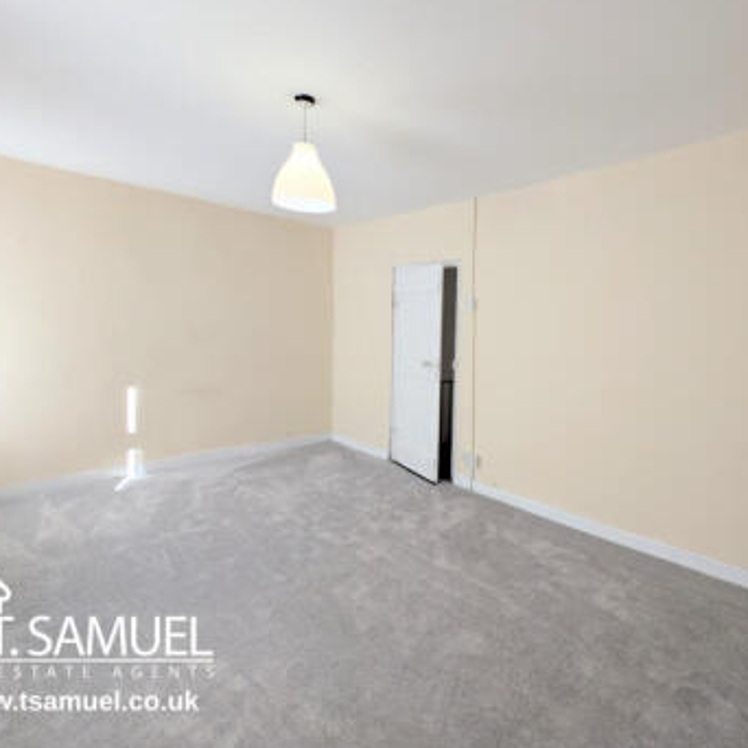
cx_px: 448
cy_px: 360
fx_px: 440
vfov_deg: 80.7
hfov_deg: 79.8
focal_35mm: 18
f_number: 1.95
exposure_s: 1/156
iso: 46
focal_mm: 2.23
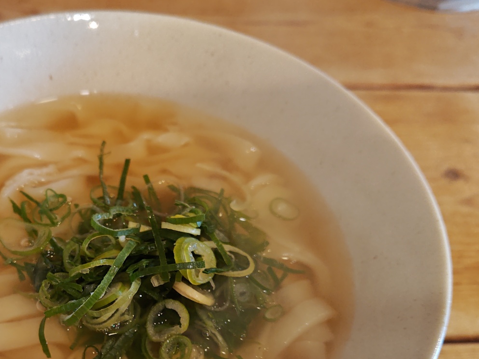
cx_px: 127
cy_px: 279
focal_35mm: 42
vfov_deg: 33.5
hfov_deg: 43.5
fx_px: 581
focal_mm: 5.56
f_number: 1.9
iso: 307
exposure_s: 1/60
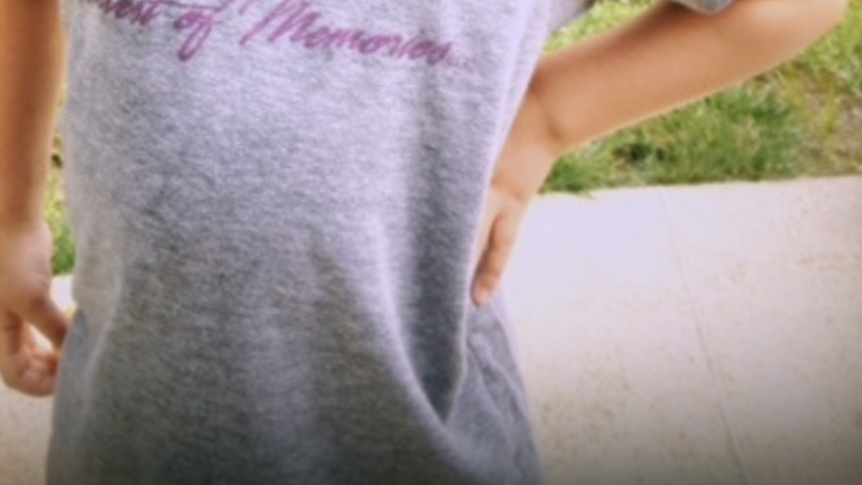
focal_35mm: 72
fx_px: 1646
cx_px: 309
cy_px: -241
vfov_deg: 15.5
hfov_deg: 29.2
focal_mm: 4.28
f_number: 2.4
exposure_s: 1/258
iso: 50
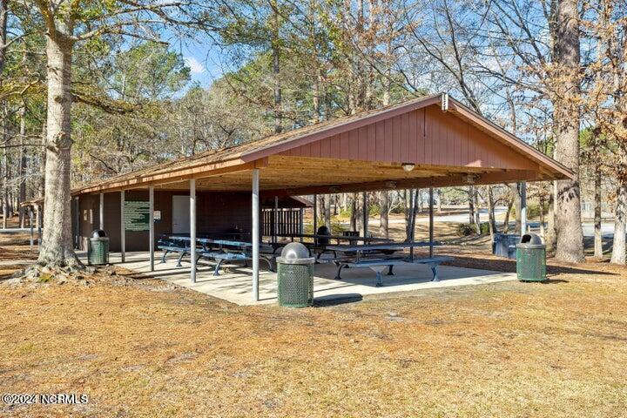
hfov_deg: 58.7
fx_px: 557
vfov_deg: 41.1
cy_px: 209
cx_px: 314
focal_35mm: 32
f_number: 8
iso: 100
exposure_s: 1/125
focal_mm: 32
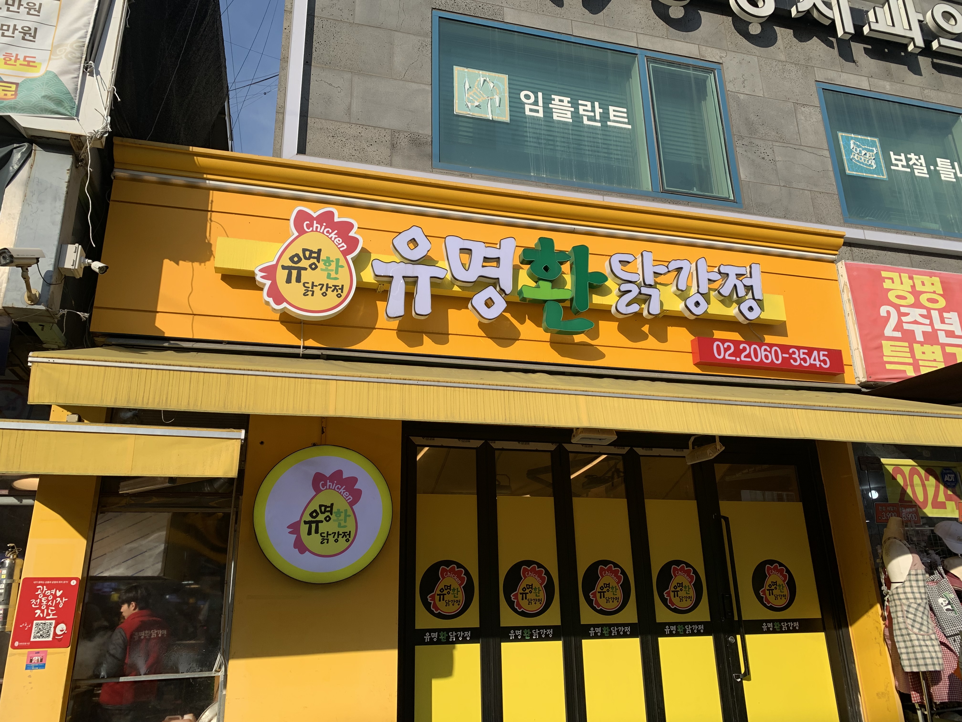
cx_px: 481
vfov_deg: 53.1
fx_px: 723
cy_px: 361
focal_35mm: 26
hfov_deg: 67.3
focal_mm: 4.25
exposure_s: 1/2160
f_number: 1.8
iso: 25
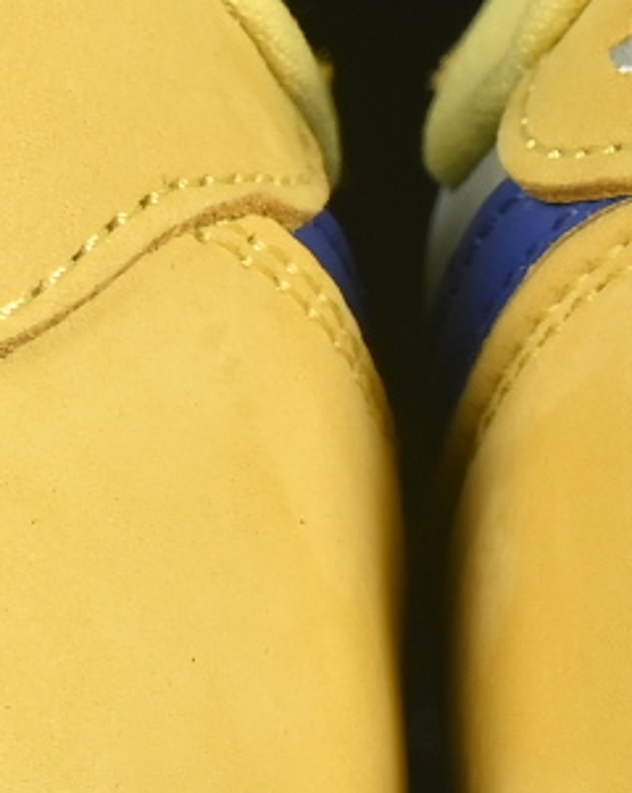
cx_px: 482
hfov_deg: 2.4
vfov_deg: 3.0
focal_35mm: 652
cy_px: 50
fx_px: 15275
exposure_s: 1/80
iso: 160
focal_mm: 50
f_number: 8
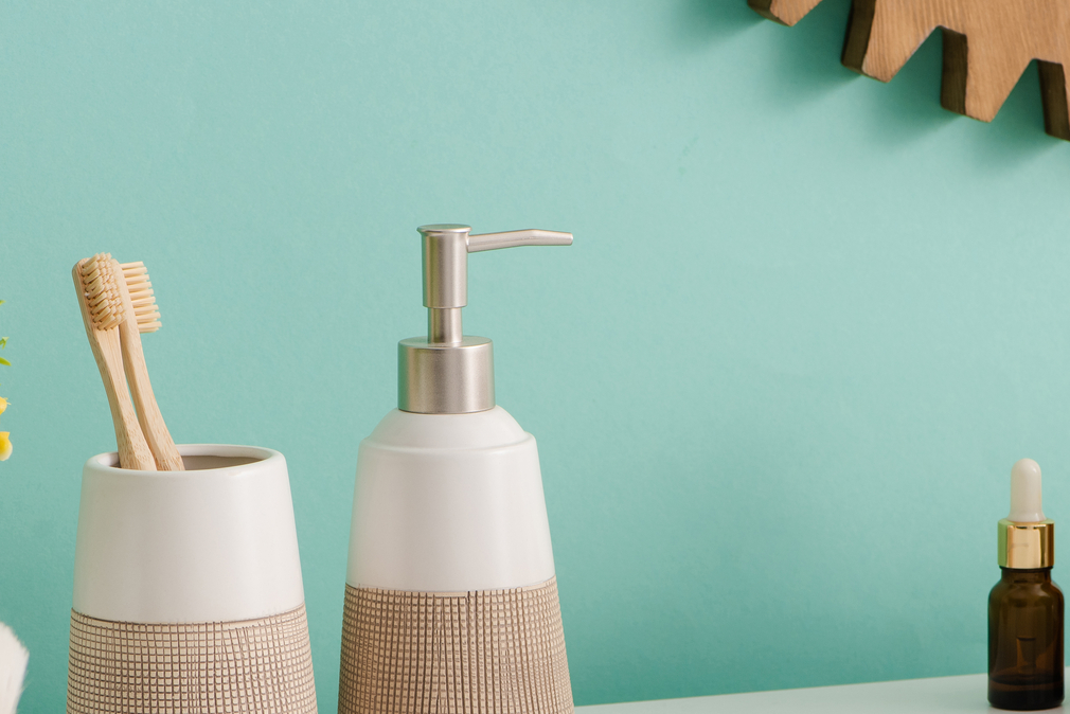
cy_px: 585
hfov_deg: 9.9
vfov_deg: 6.6
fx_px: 6184
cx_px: 738
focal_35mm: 208
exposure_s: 1/160
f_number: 9
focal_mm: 105
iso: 200
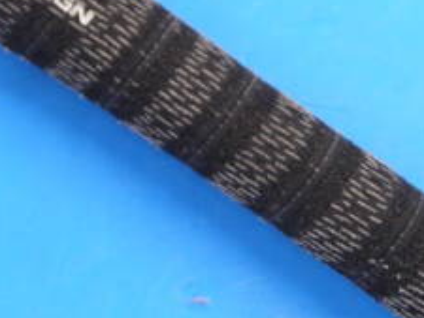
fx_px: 2929
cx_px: 464
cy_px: 292
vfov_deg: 6.2
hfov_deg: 8.2
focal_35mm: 239
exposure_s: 1/80
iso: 800
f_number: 5.6
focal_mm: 42
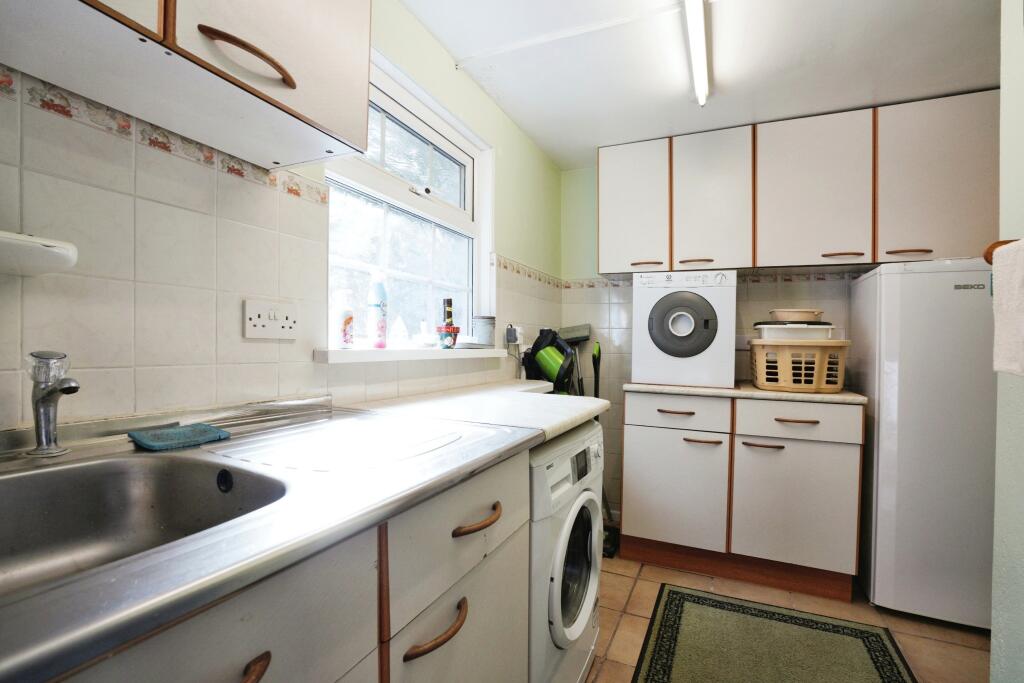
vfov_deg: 73.8
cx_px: 512
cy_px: 342
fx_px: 455
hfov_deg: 96.7
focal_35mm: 16
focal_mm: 16
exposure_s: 1/50
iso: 800
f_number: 9
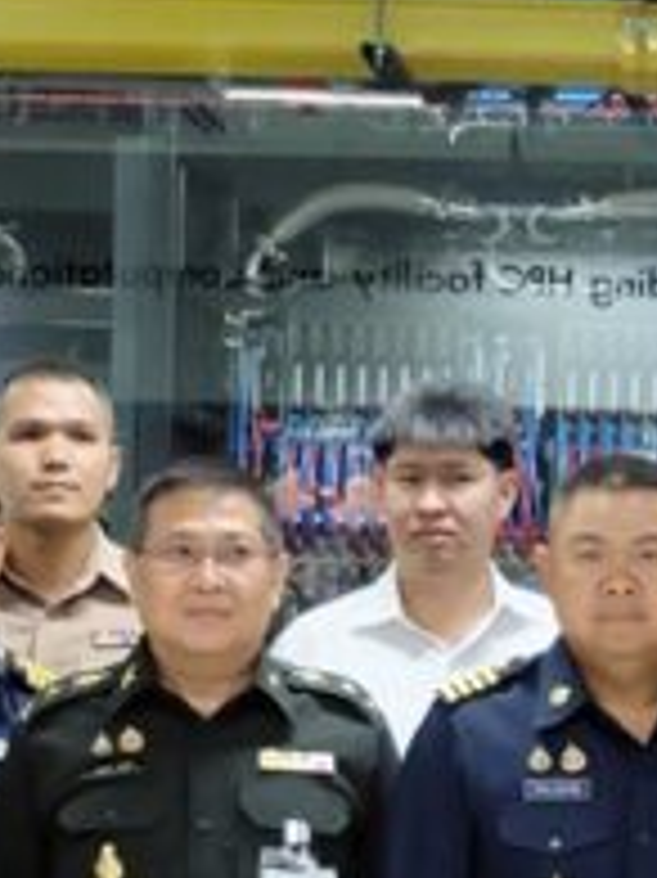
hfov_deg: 11.9
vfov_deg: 16.2
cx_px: 837
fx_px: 3065
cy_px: 691
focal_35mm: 121
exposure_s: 1/60
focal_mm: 16
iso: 2500
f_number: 3.5
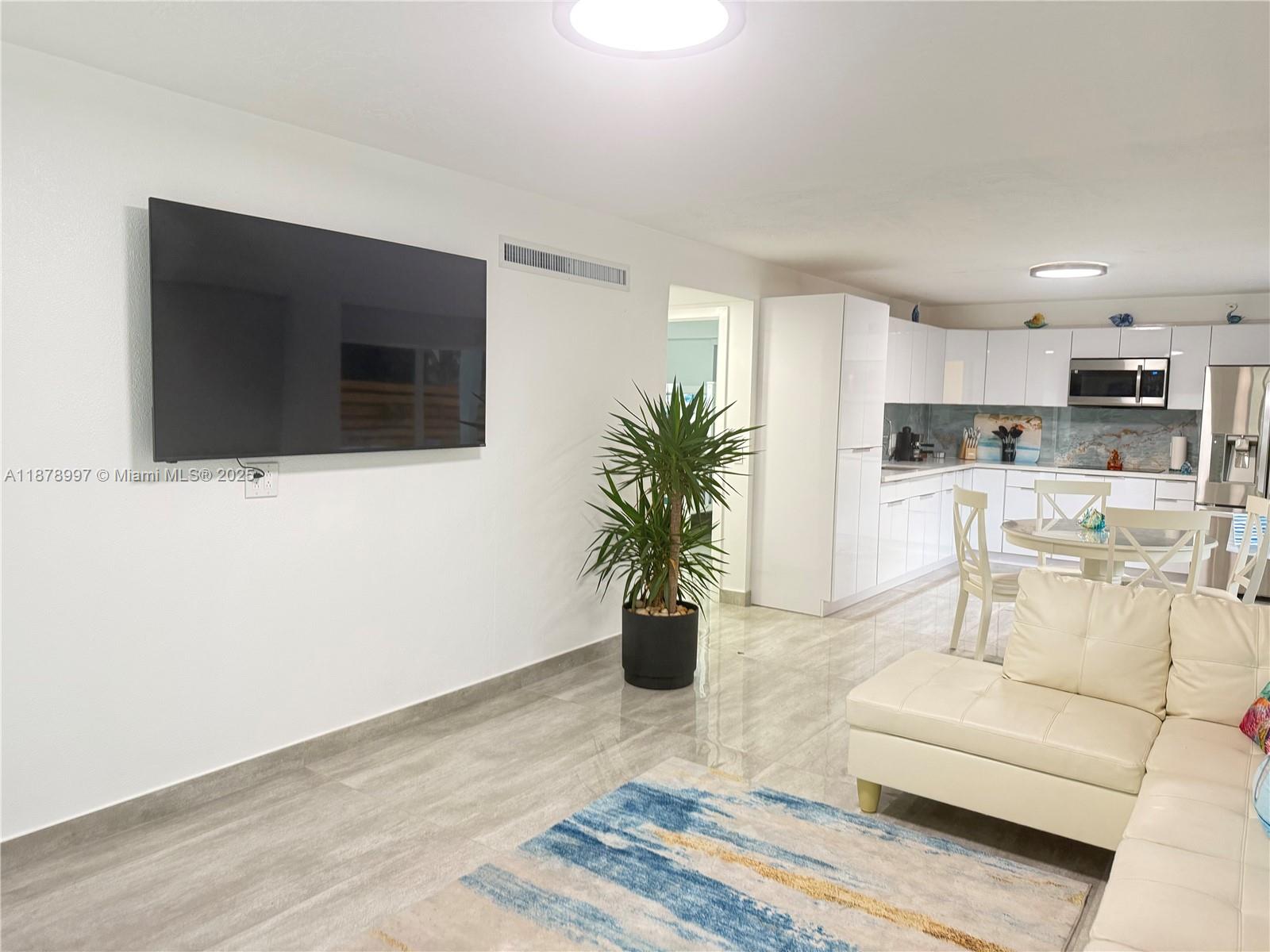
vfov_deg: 56.8
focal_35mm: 24
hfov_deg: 71.6
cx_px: 635
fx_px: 881
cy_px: 476
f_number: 1.78
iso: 250
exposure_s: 1/60
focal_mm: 6.76
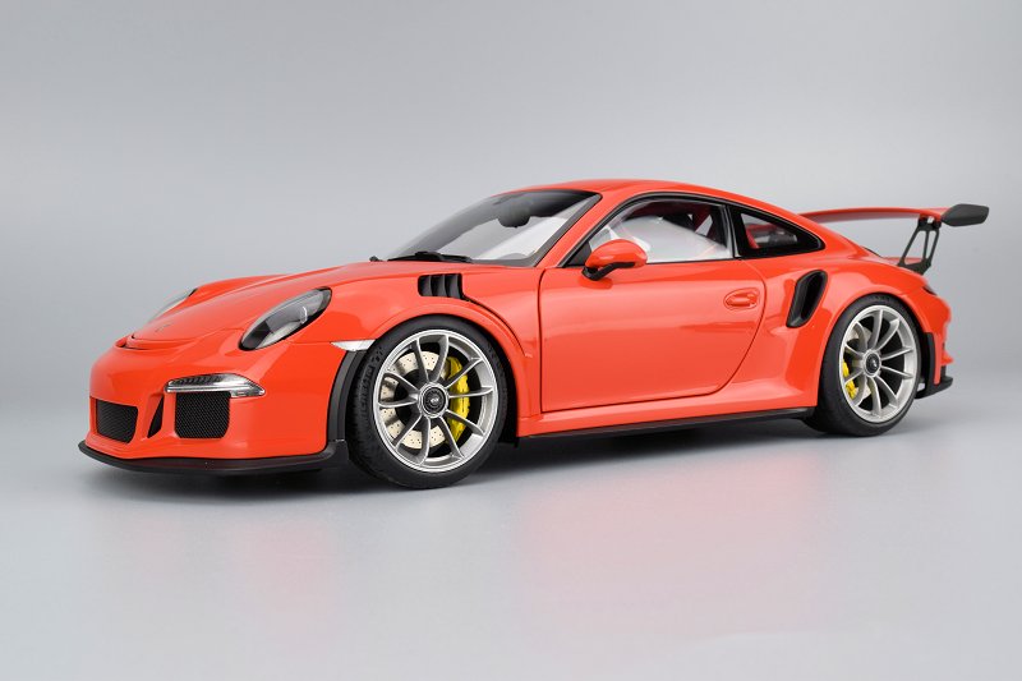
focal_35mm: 46
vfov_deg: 28.9
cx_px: 511
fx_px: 1320
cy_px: 340
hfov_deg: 42.3
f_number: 18
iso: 100
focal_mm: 31
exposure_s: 1/8
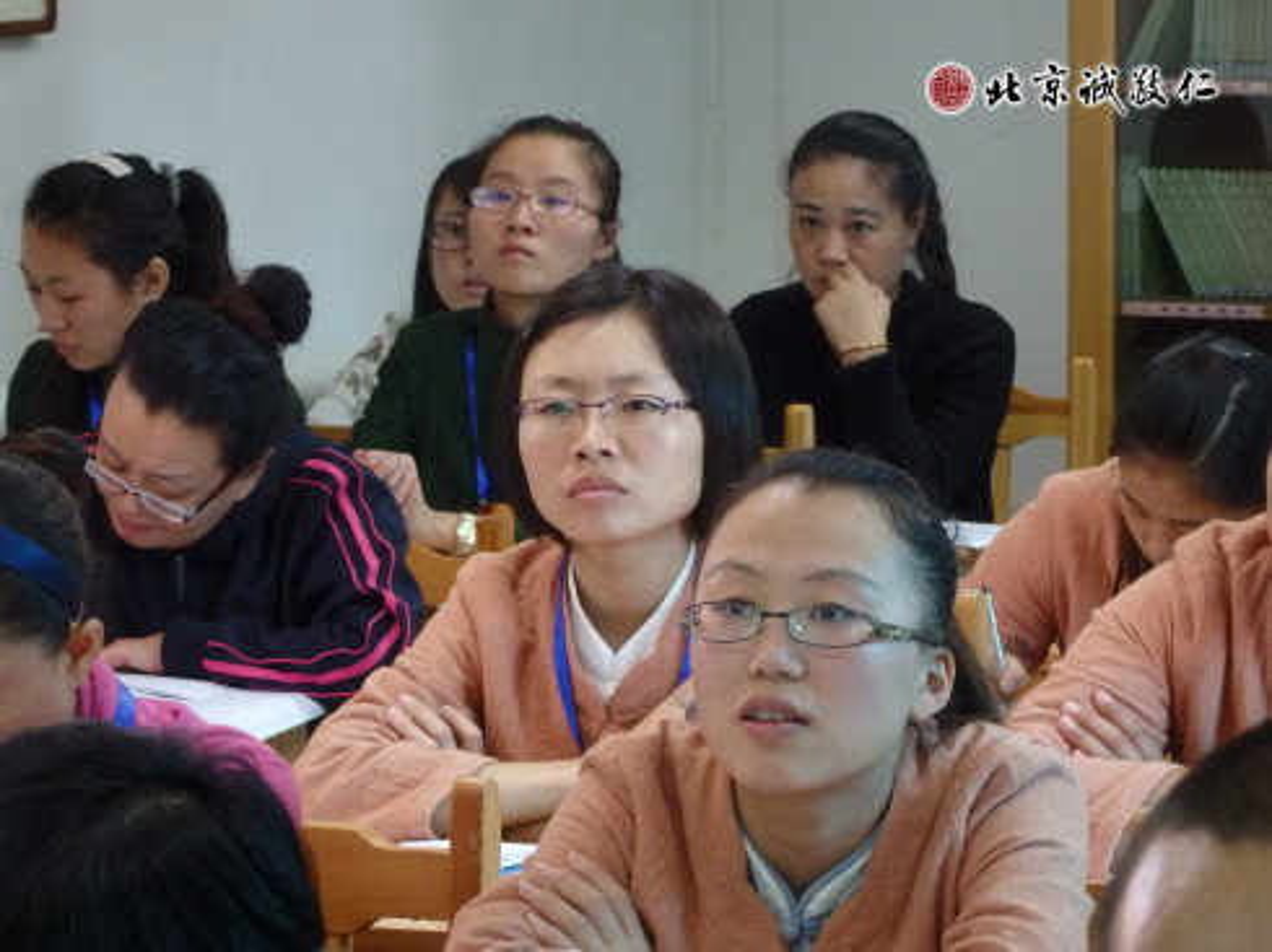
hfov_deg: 10.7
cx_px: 636
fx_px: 6795
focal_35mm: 185
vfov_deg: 8.0
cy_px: 476
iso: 800
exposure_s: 1/20
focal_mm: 33.2
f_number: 5.8
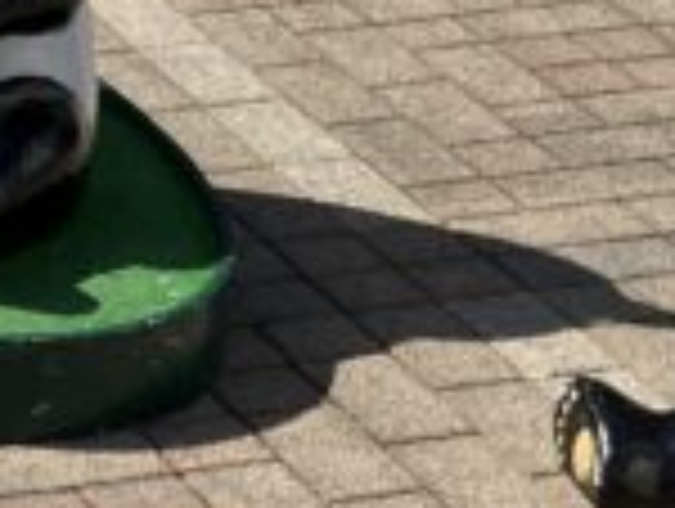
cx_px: -328
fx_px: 3730
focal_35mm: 191
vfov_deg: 7.5
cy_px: 940
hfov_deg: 10.0
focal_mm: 3.99
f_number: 1.8
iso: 32
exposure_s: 1/2208
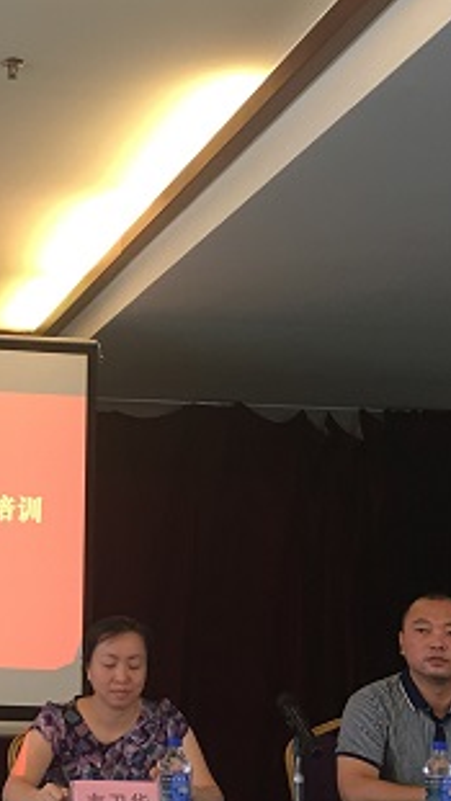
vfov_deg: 31.9
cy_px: 439
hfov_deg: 17.6
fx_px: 1403
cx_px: -54
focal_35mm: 66
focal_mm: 4.15
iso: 50
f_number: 2.2
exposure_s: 1/17
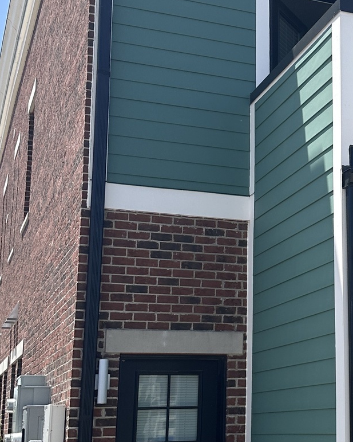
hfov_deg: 20.9
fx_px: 914
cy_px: 245
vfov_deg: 27.1
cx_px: 381
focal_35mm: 70
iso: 80
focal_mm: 6.86
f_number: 1.78
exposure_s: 1/3472
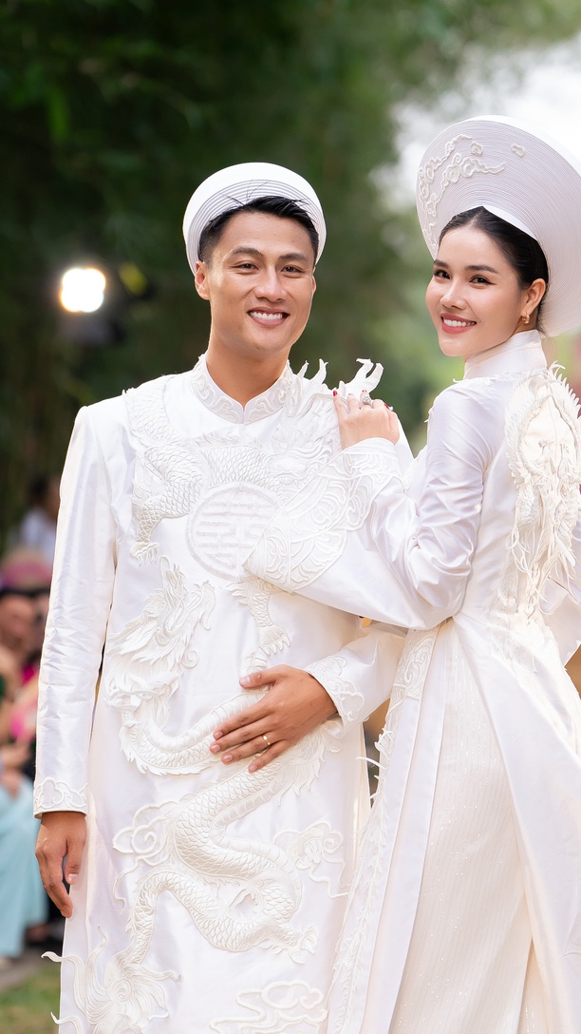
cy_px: 518
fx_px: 5286
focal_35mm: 193
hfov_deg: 6.3
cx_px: 324
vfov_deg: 11.2
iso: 640
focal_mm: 122
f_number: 2.8
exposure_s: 1/400
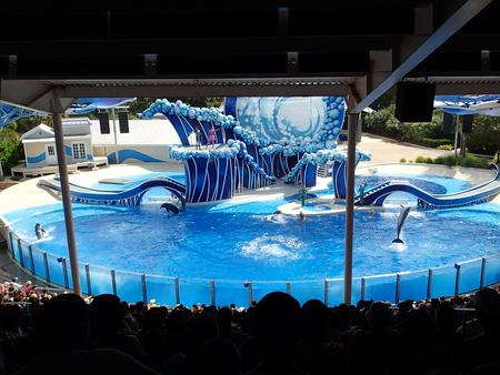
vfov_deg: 46.8
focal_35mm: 30
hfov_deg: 59.9
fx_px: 434
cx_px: 250
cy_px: 188
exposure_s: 1/2000
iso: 200
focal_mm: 5.5
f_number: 3.2
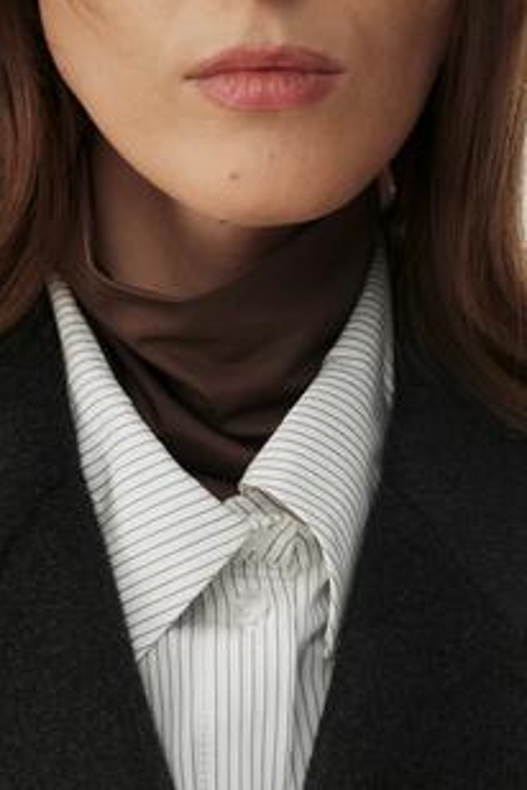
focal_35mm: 159
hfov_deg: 8.6
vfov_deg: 12.7
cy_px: 854
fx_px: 3491
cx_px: 170
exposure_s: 1/160
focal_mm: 48
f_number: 6.3
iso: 320
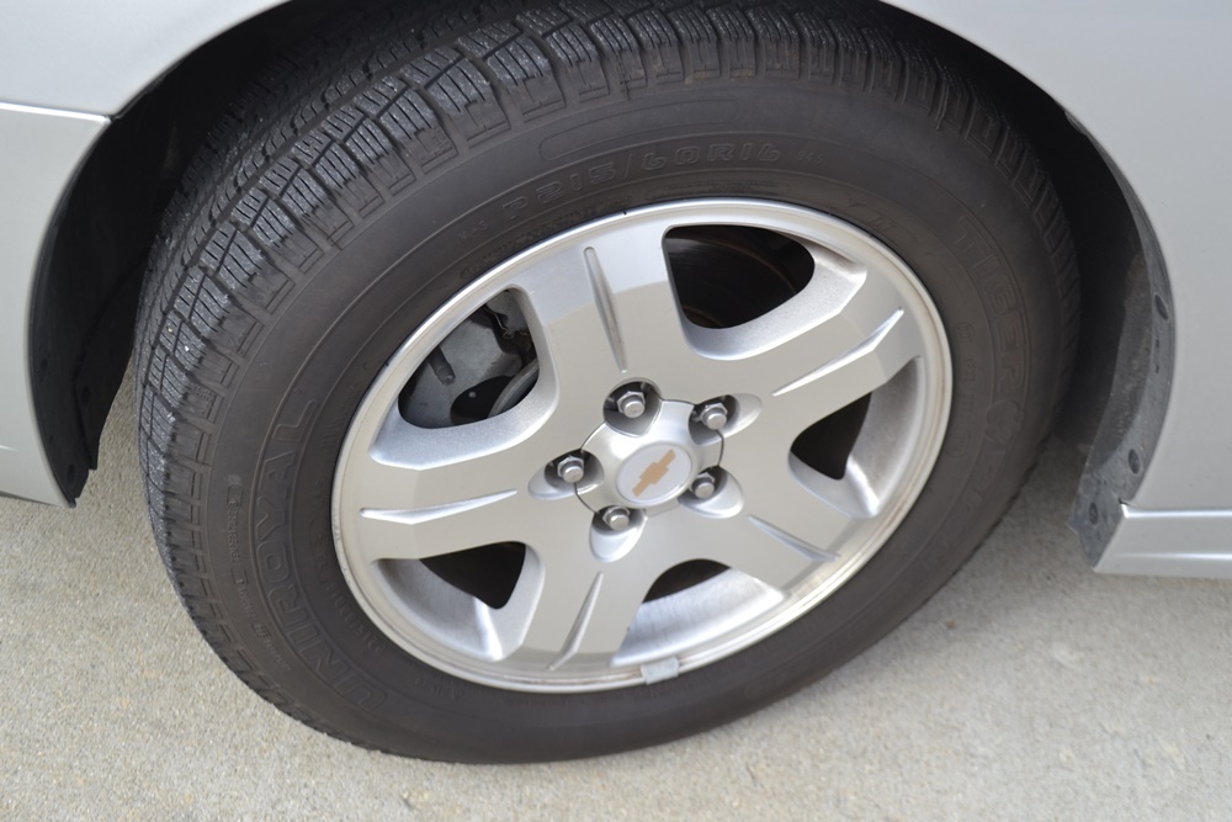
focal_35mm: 44
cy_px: 411
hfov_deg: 45.0
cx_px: 616
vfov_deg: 30.9
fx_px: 1489
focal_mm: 29
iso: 160
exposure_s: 1/125
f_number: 5.6
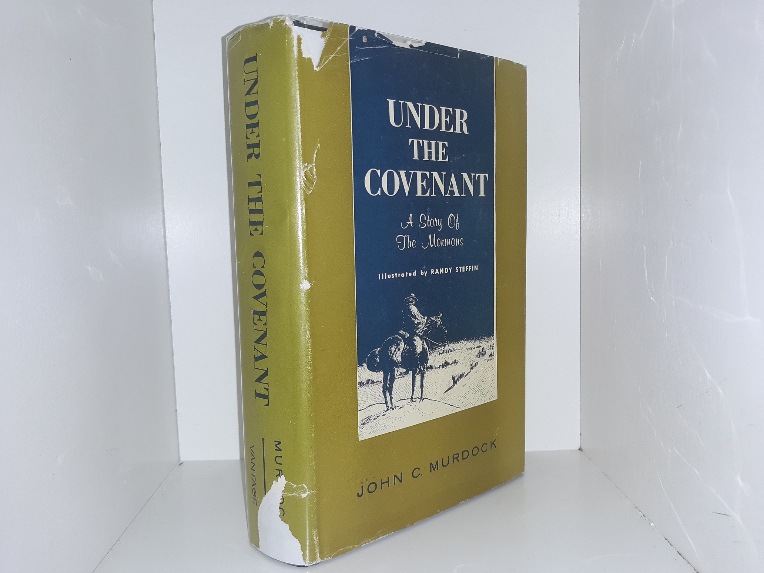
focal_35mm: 28
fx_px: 618
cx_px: 382
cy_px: 286
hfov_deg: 63.4
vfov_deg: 49.7
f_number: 1.7
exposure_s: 1/121
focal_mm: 3.7
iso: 40
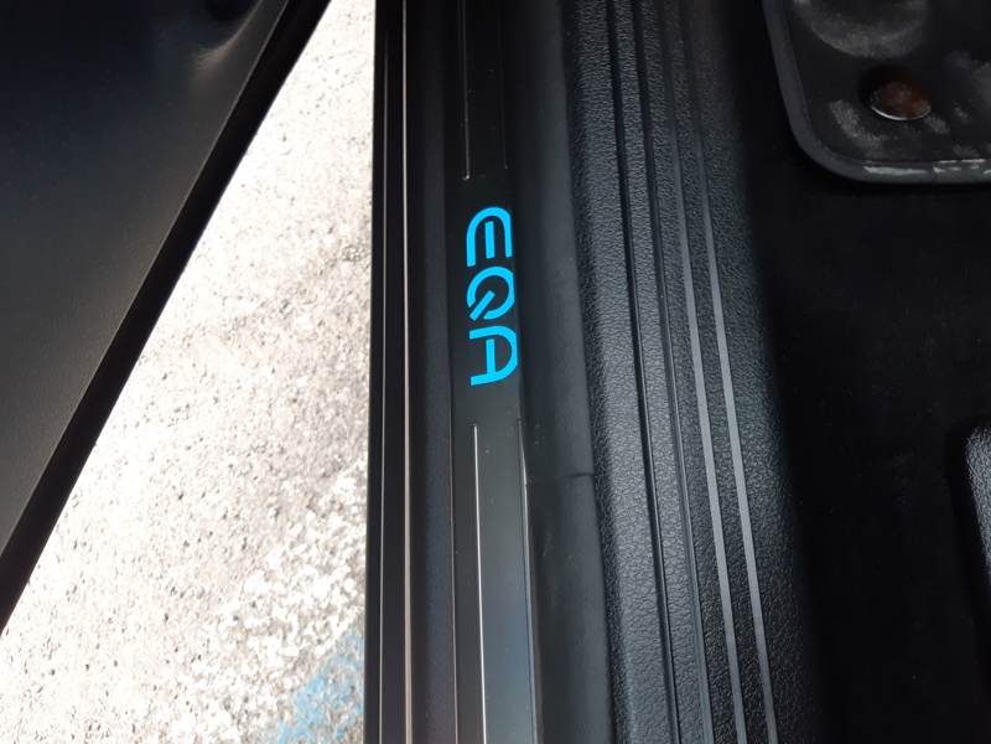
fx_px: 744
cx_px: 496
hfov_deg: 67.3
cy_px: 372
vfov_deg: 53.1
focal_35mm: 26
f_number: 1.7
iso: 50
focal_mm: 3.92
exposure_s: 1/50
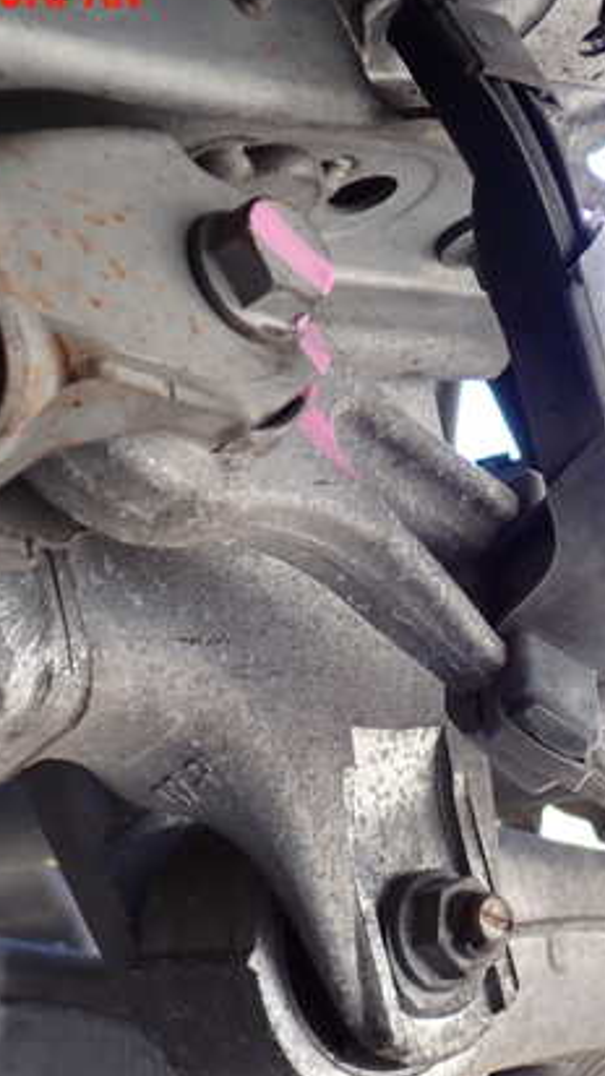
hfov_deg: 20.9
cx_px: 449
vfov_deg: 36.6
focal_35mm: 57
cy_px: 545
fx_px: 1627
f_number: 2.5
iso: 100
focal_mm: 6.37
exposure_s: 1/80
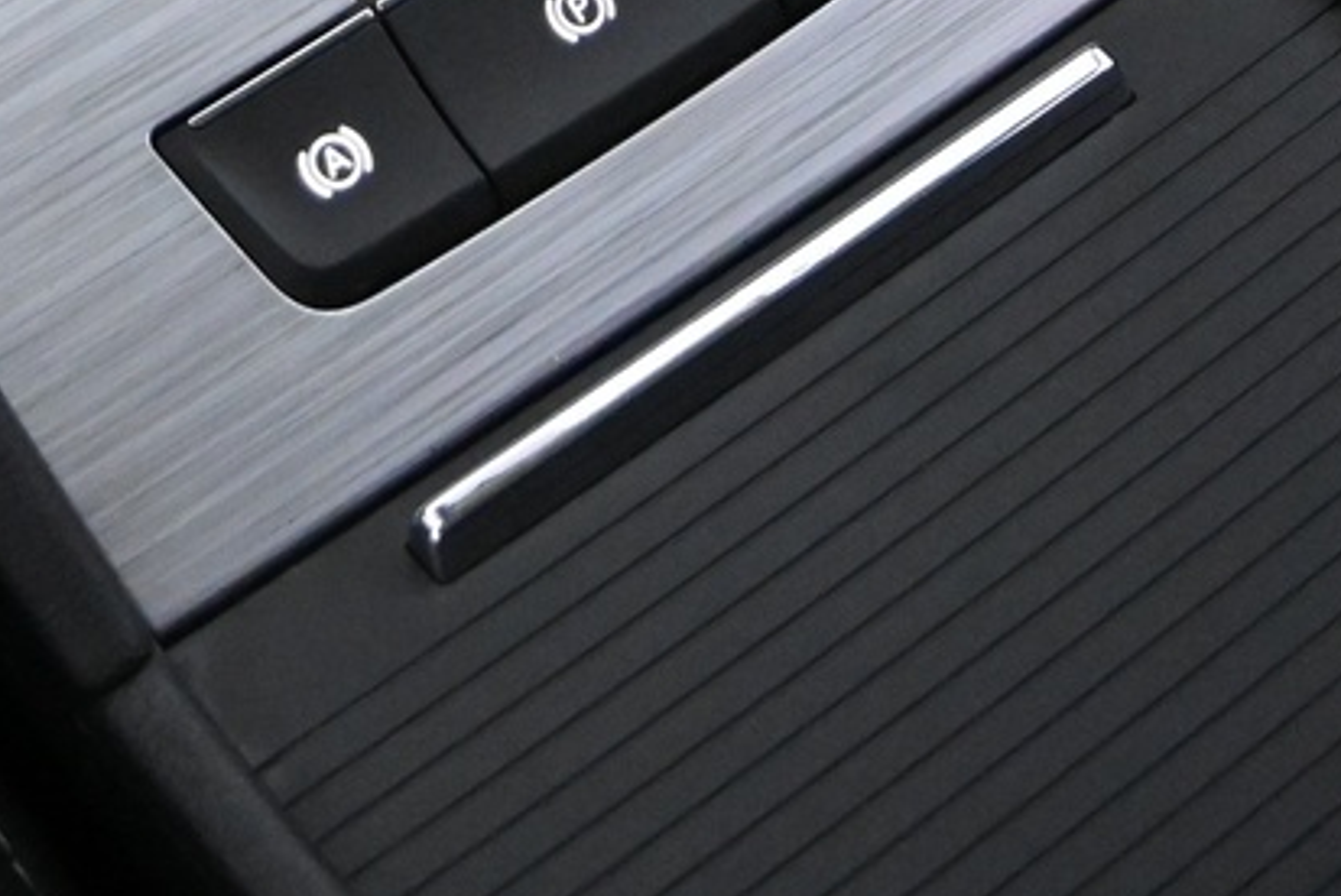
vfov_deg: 4.6
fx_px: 10959
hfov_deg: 7.0
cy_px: -578
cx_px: -36
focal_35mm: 294
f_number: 6.3
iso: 6400
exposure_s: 1/80
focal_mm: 50
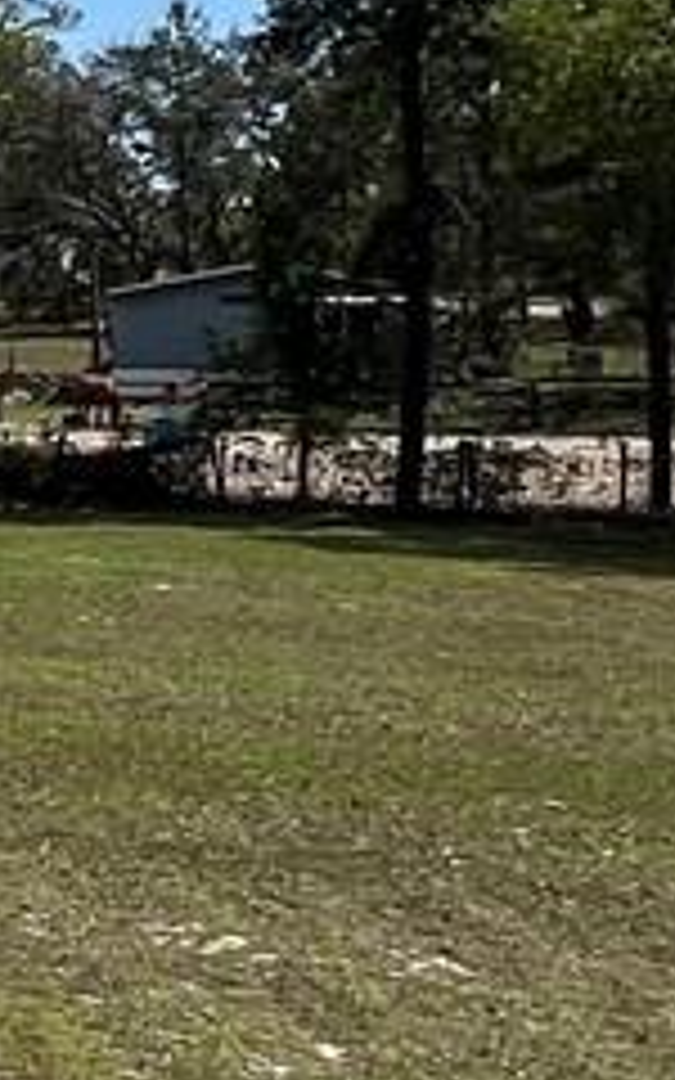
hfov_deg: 9.4
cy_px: 225
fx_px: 2708
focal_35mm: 92
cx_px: -1629
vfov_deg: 22.3
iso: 32
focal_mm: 1.57
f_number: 1.8
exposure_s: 1/1980
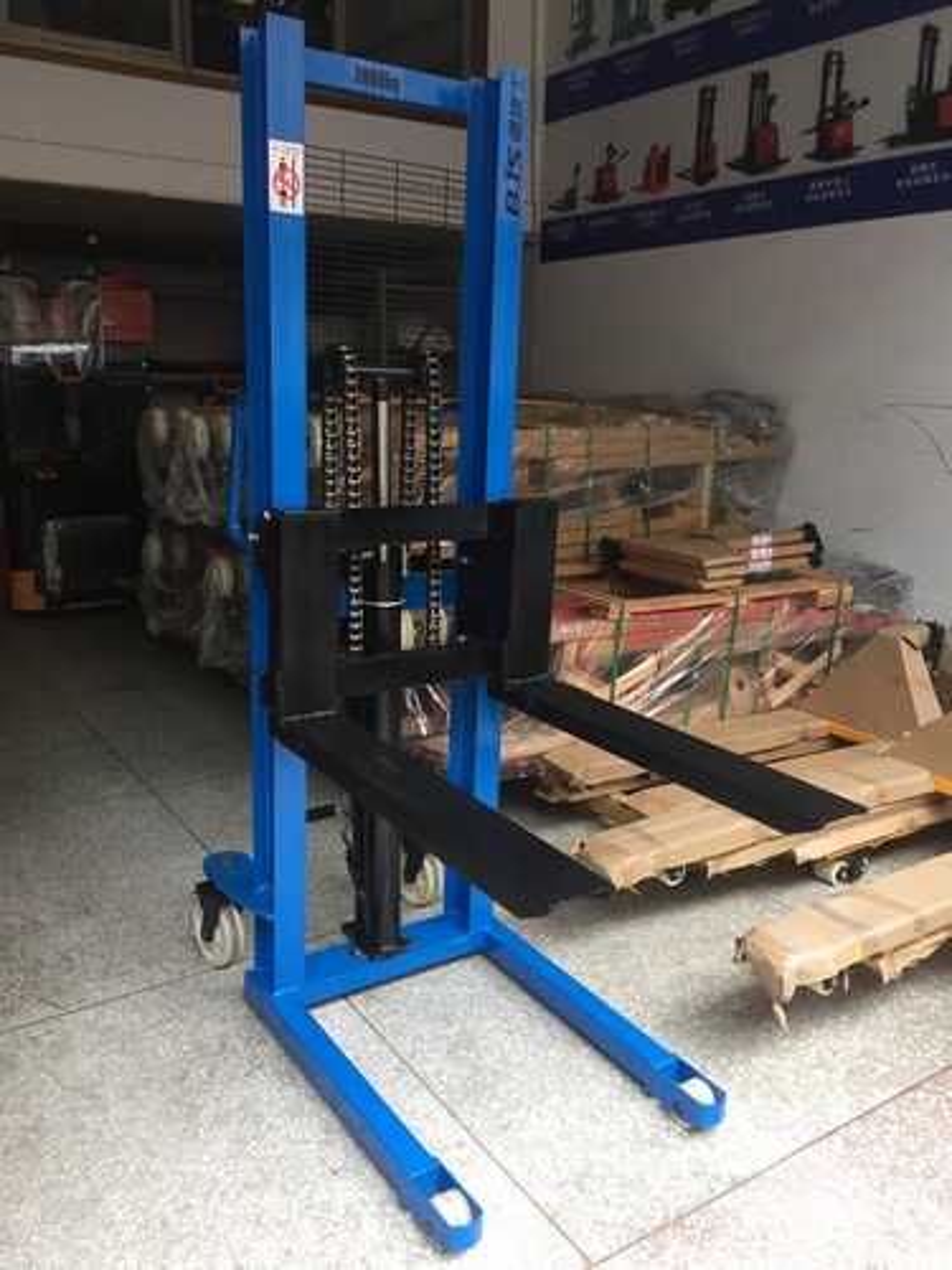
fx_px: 1063
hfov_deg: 48.2
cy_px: 635
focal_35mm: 29
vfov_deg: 61.7
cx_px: 476
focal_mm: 4.15
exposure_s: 1/33
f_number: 2.2
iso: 64
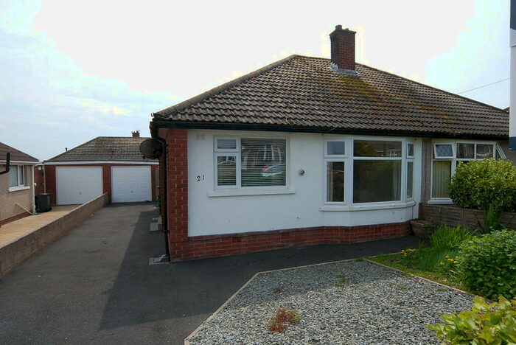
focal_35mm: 21
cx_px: 258
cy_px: 172
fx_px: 301
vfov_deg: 59.6
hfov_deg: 81.2
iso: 200
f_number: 9
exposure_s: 1/320
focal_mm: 14
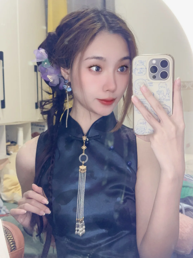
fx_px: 357
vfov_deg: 39.7
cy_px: 129
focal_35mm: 48
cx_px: 96
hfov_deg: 30.3
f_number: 1.78
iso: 250
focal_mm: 6.76
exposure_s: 1/50
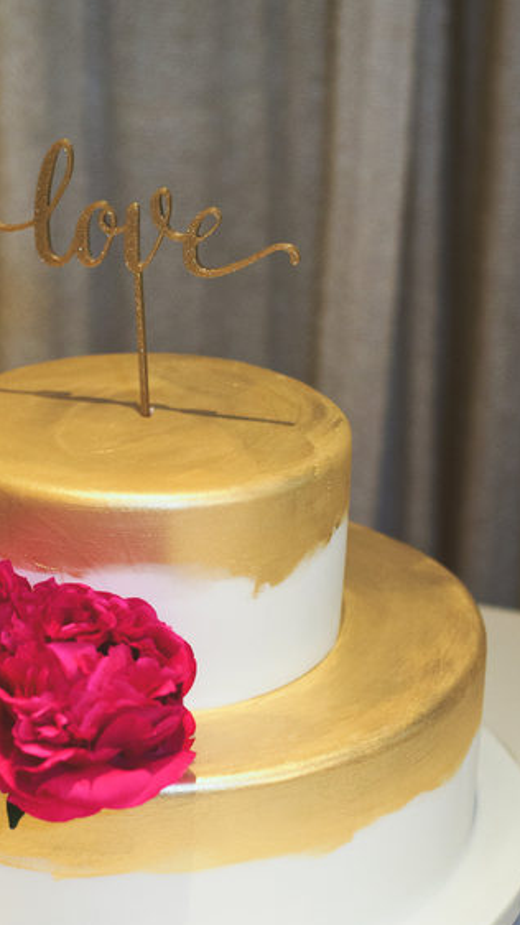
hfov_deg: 14.3
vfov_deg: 25.3
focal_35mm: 84
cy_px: 545
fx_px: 2060
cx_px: 84
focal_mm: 50
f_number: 2.8
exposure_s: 1/125
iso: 3200
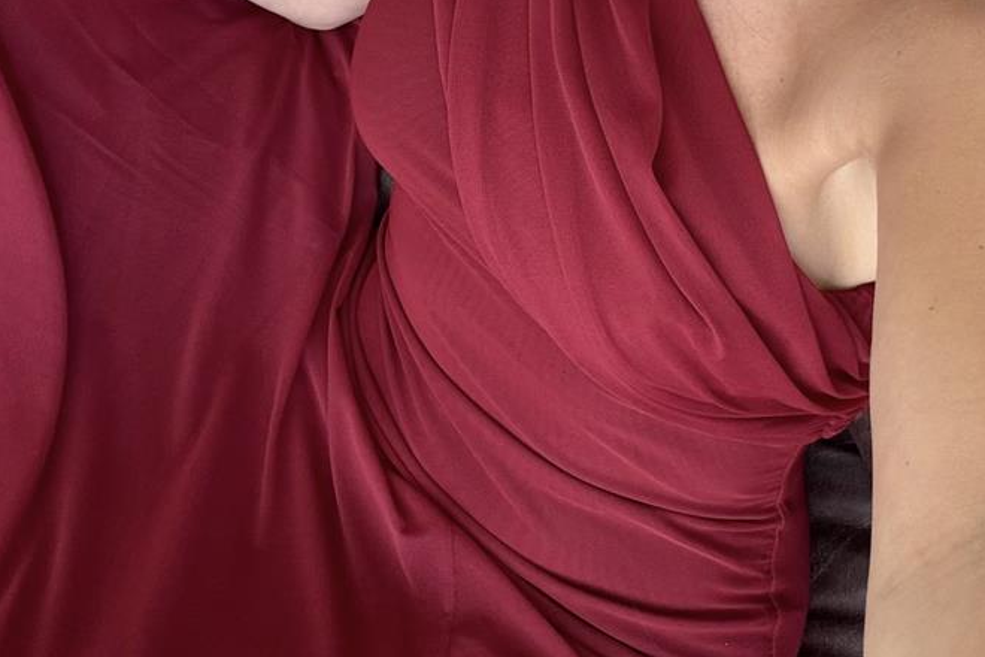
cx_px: 555
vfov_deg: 28.0
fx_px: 1286
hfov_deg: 41.8
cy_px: 122
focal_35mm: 47
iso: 80
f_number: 1.9
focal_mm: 2.69
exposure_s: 1/86
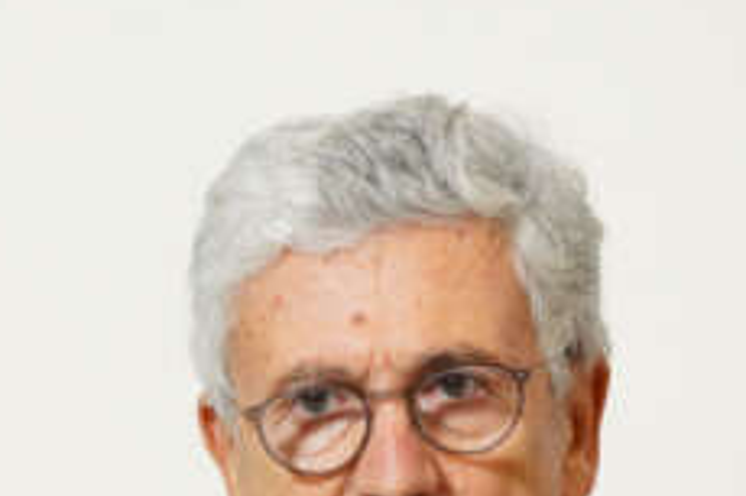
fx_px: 17042
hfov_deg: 2.5
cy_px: 629
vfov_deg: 1.7
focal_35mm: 823
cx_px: 444
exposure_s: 1/160
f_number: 5.6
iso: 6400
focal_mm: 282
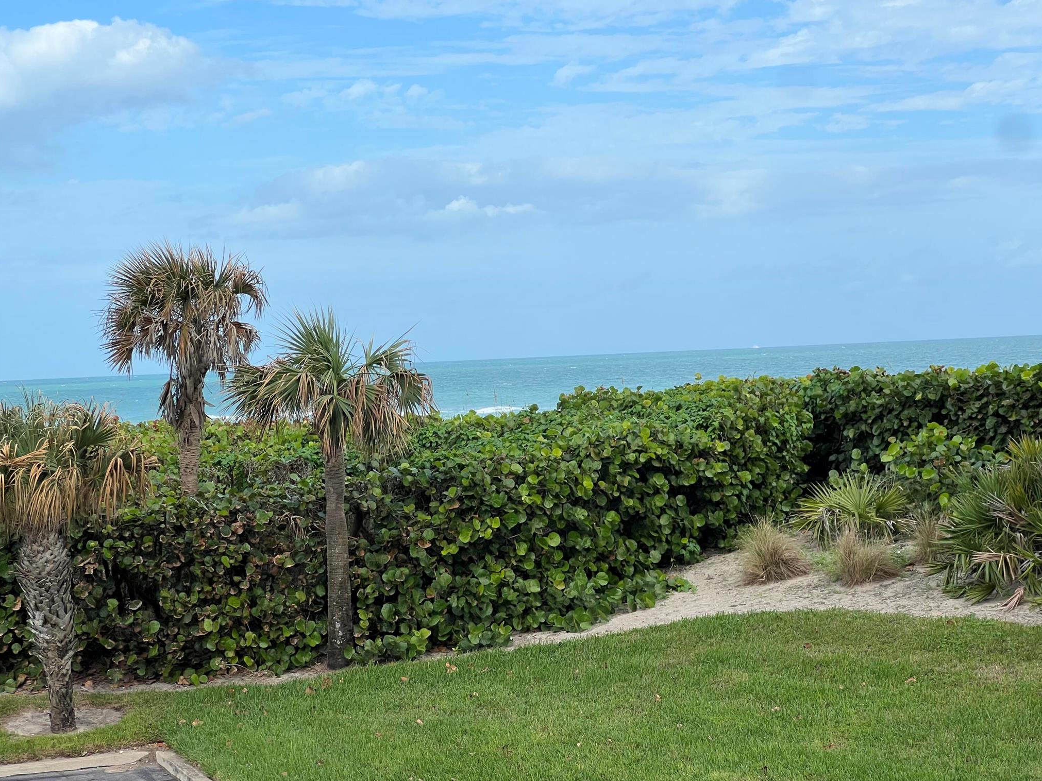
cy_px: 387
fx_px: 2348
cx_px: 526
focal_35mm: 78
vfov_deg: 18.9
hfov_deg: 25.0
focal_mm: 9
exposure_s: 1/911
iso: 32
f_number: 2.8
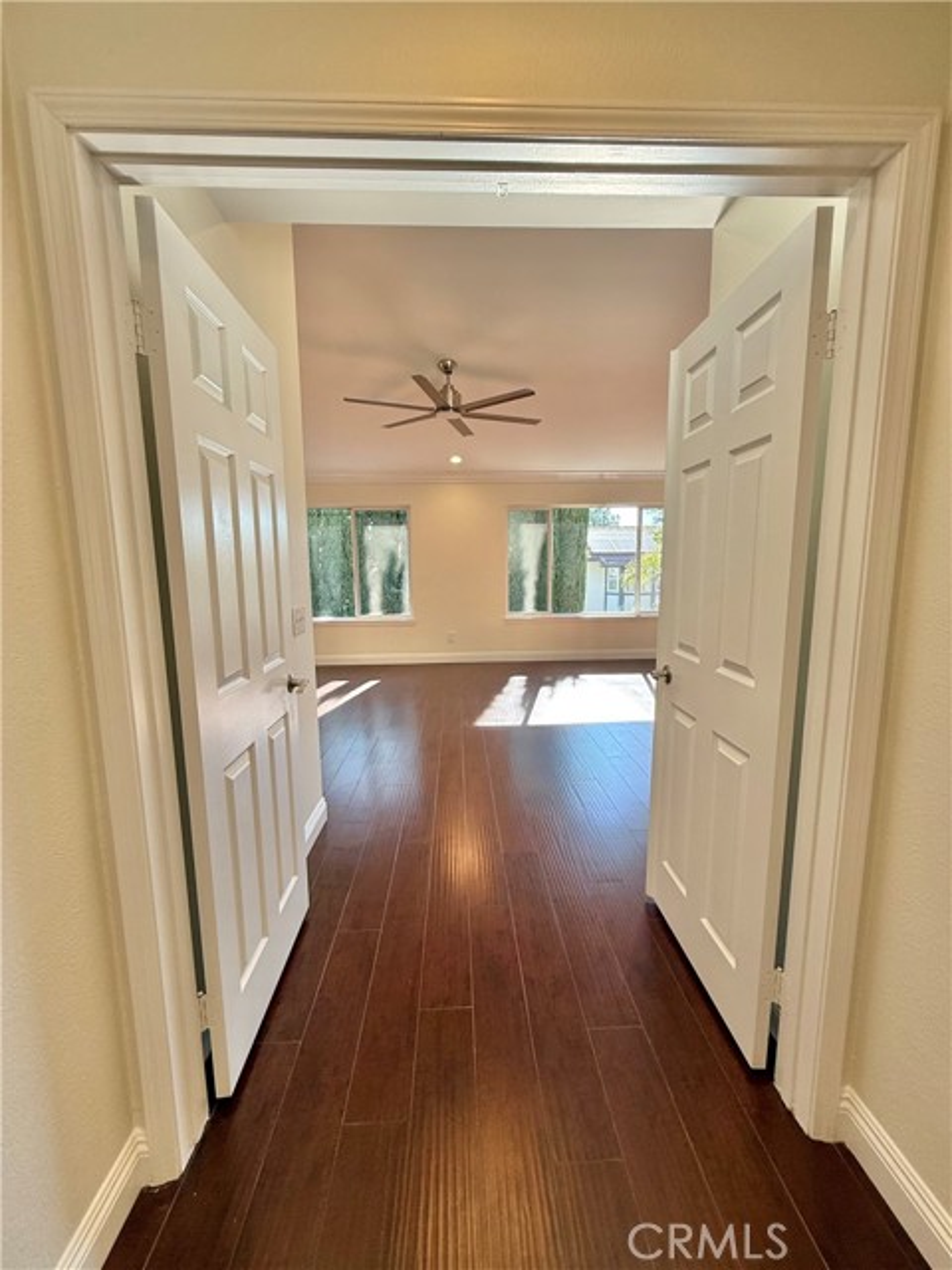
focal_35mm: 14
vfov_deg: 102.1
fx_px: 513
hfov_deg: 85.7
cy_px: 635
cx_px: 476
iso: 64
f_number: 2.2
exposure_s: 1/109
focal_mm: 2.22
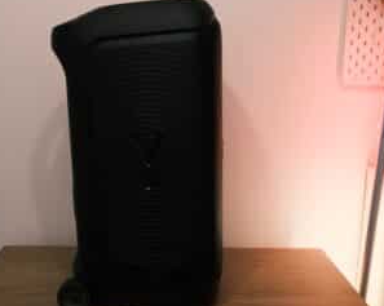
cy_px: 151
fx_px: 420
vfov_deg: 40.1
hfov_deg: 49.1
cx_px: 175
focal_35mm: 37
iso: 2000
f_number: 5
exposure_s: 1/100
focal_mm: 20.2
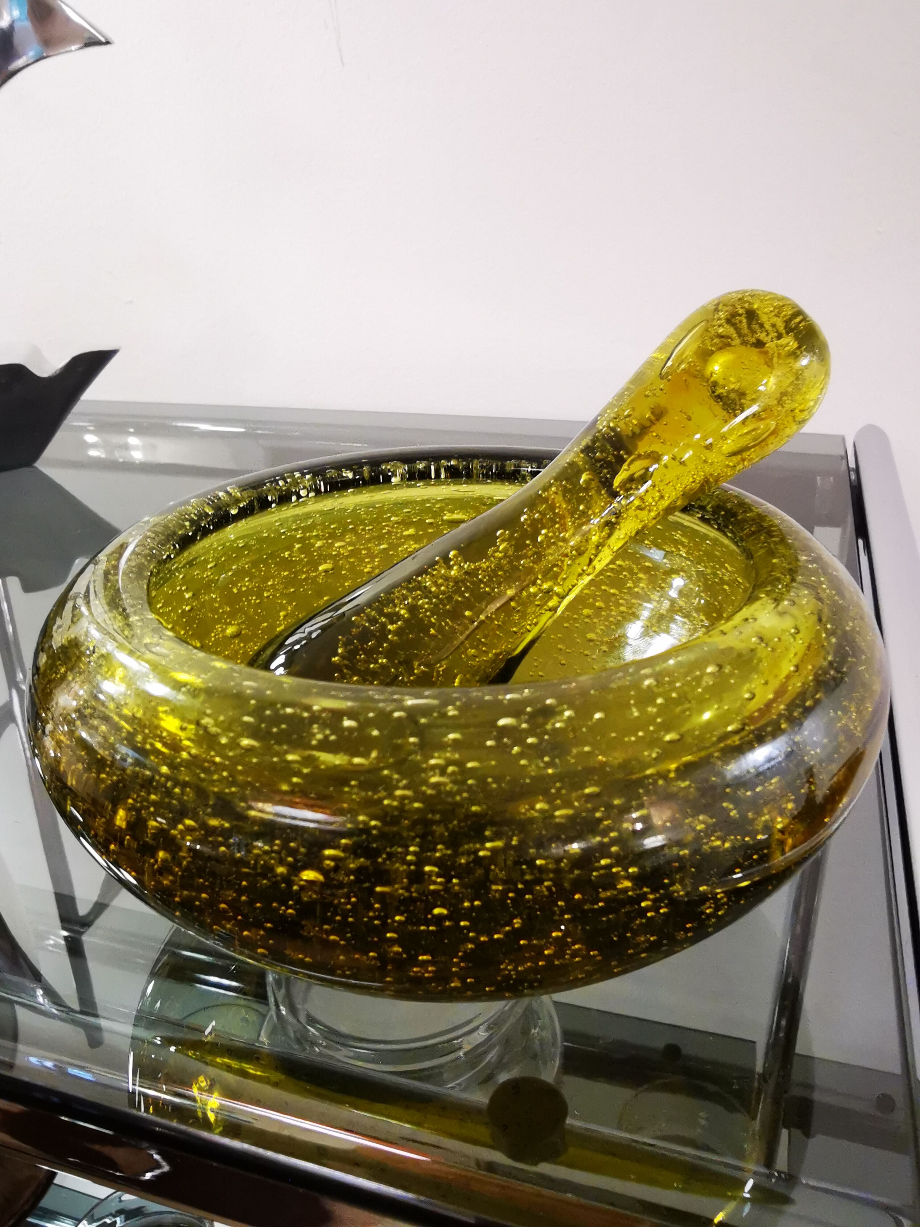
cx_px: 460
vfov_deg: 65.3
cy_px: 614
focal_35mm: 27
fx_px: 957
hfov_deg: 51.4
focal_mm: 2.26
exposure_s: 1/33.3
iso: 250
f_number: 2.2
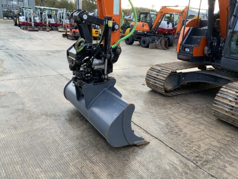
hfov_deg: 61.7
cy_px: 90
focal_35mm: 29
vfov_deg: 48.2
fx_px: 199
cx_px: 119
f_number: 1.8
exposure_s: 1/122
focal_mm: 3
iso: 20
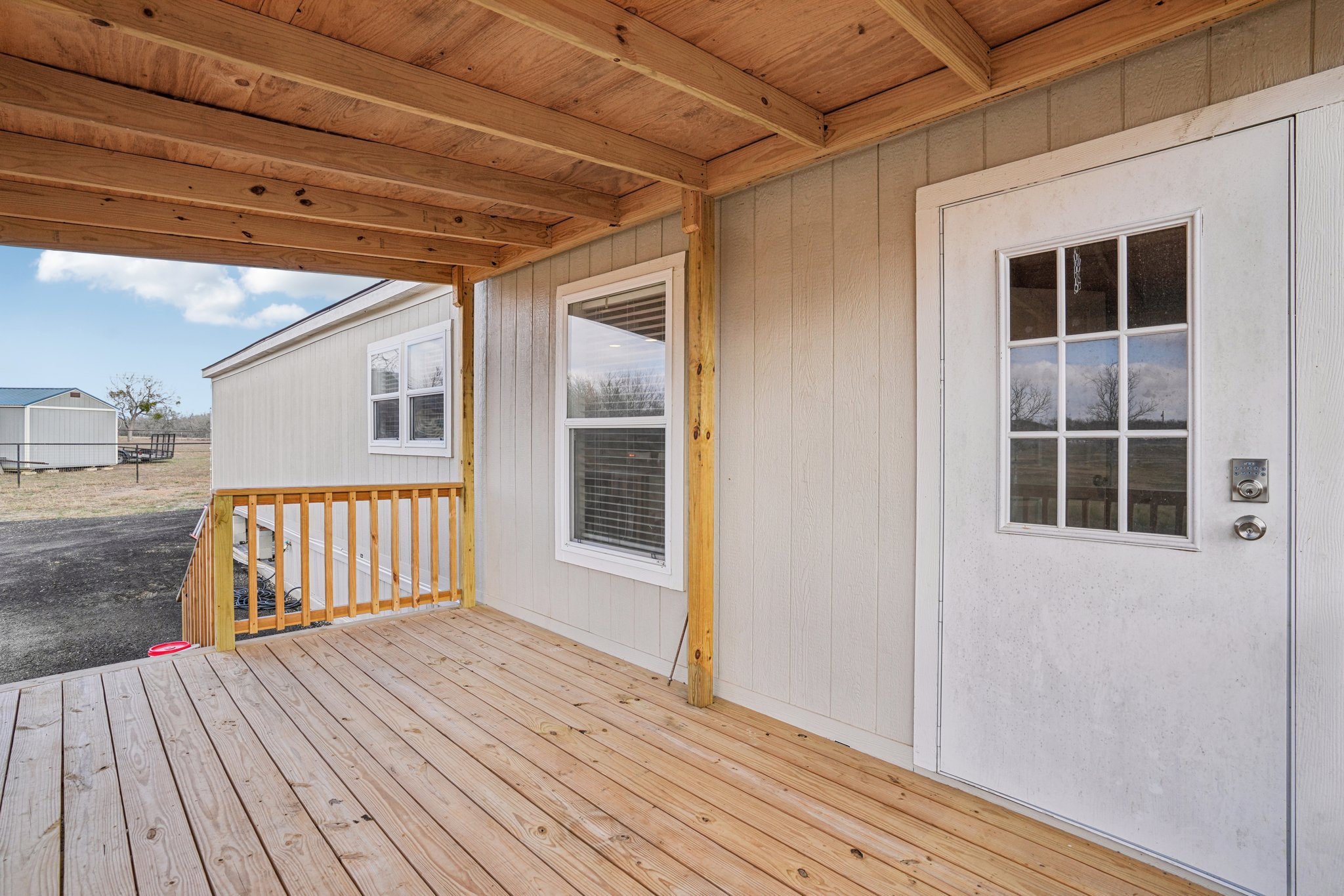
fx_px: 597
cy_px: 448
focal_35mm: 16
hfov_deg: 96.7
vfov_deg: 73.7
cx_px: 672
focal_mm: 16
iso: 400
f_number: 8
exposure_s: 1/250
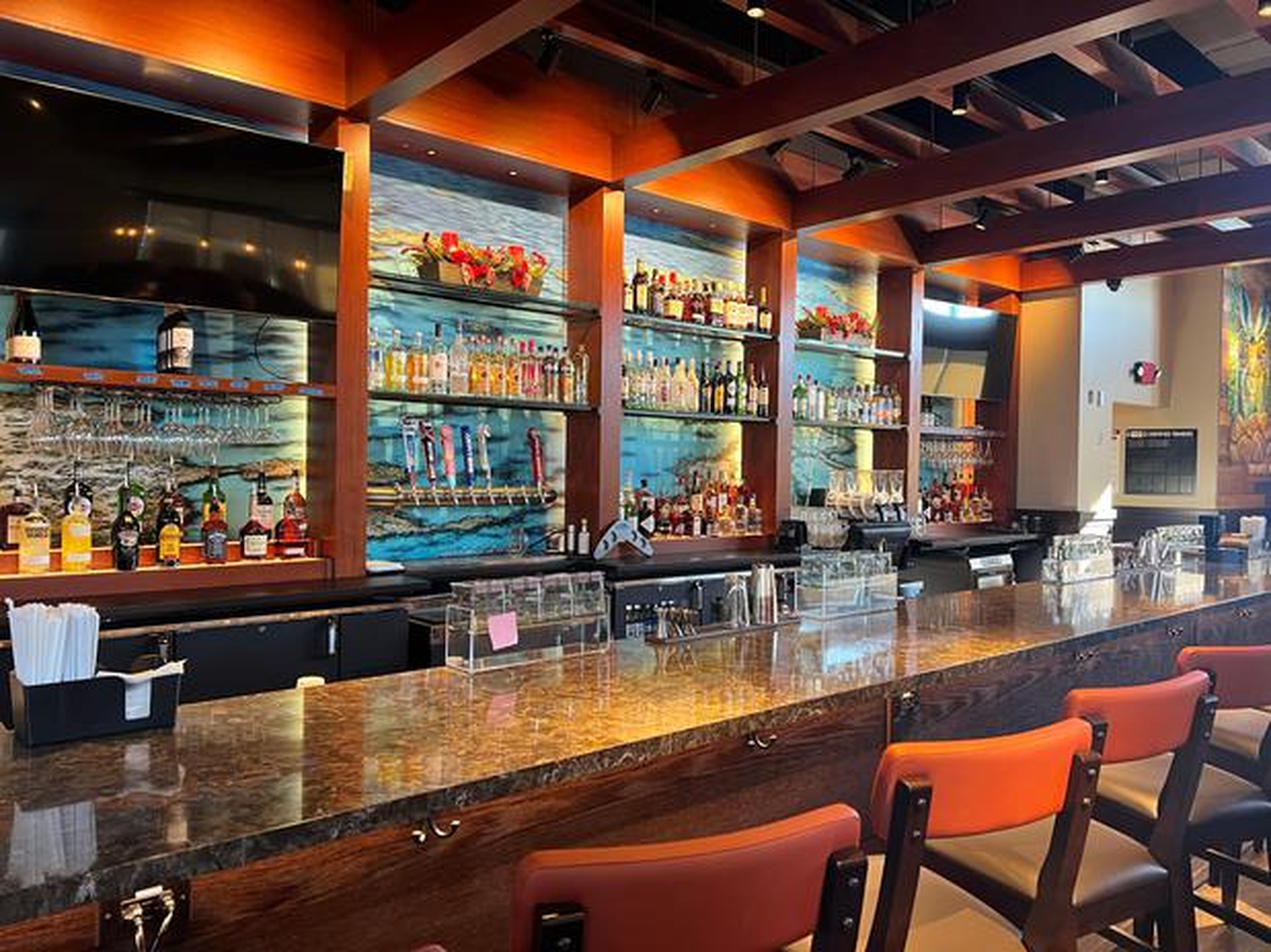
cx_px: 636
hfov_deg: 67.3
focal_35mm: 26
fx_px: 954
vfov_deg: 53.0
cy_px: 476
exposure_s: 1/60
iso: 160
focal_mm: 5.7
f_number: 1.5
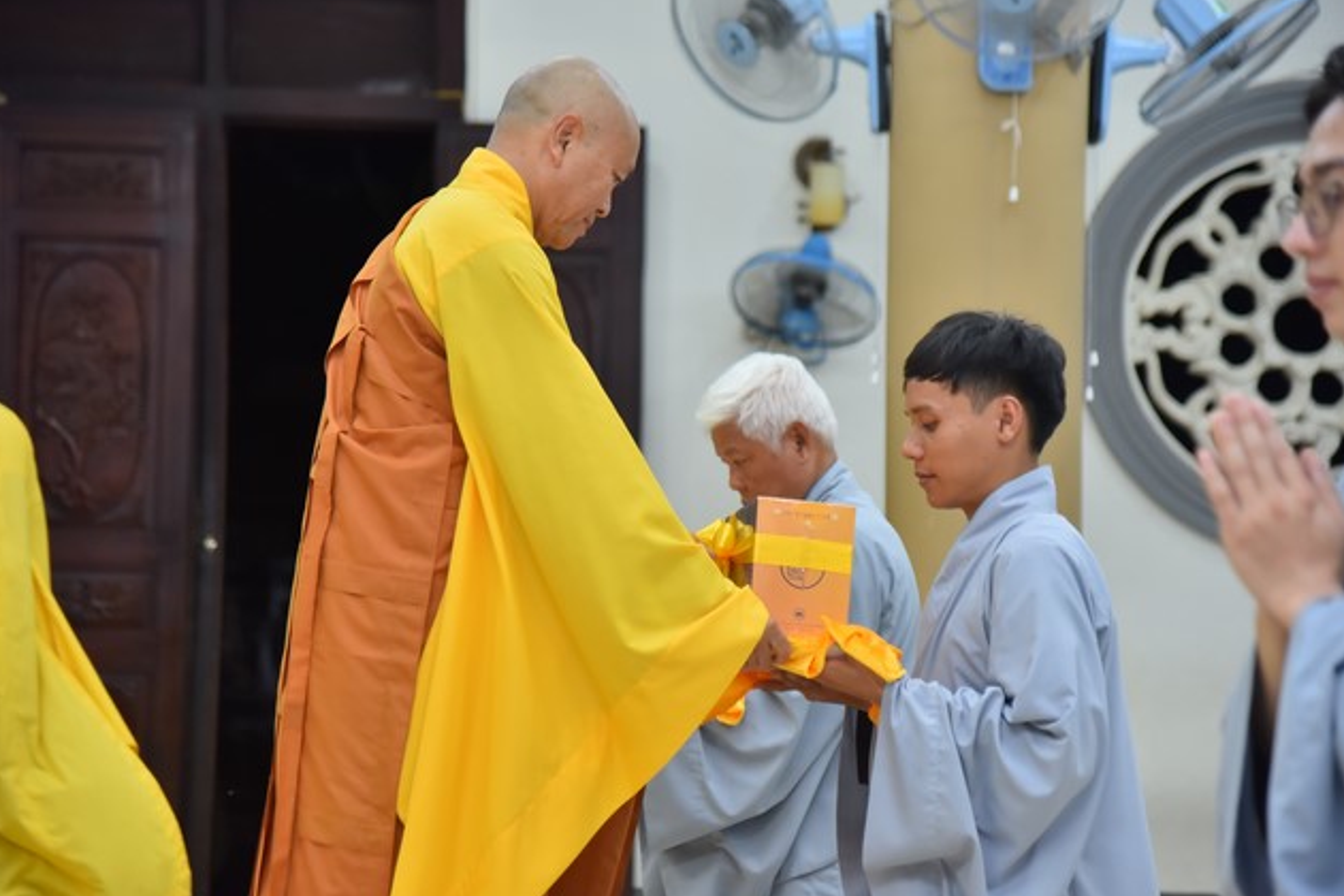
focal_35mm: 98
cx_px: 678
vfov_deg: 14.0
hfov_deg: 20.8
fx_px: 3658
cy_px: 441
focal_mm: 95
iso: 1250
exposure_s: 1/125
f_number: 4
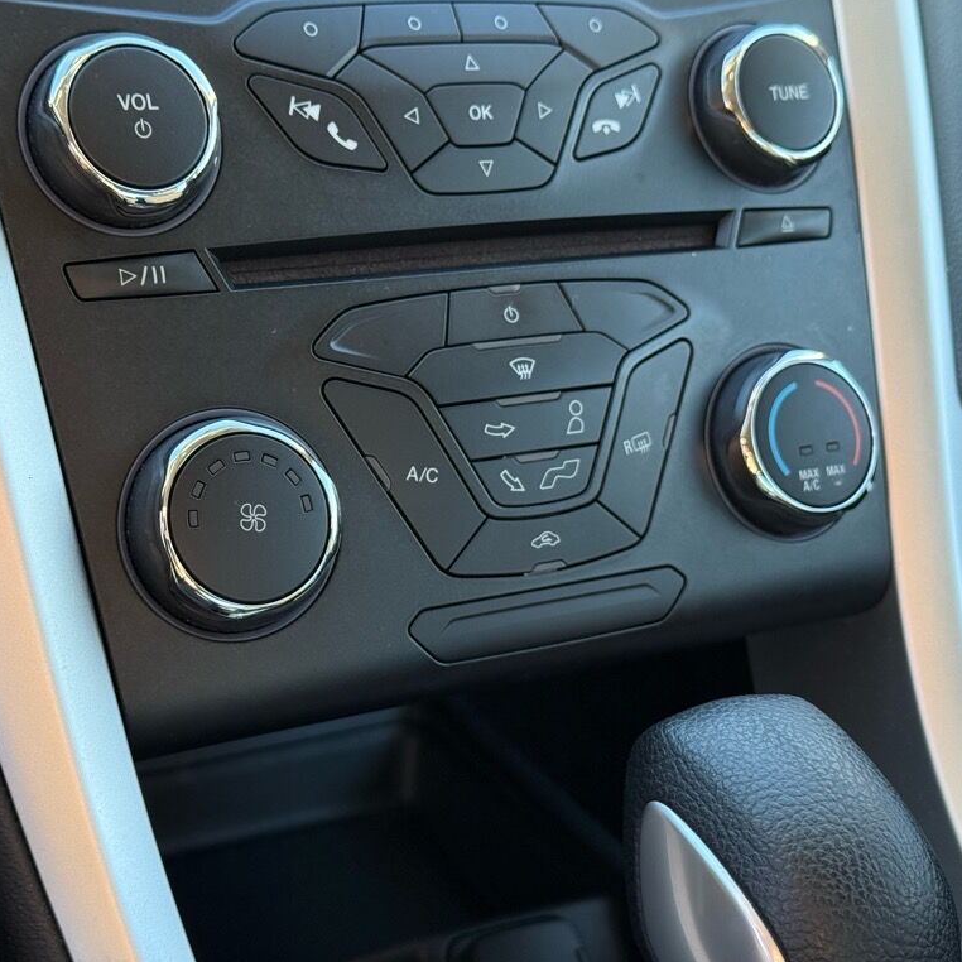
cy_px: 480
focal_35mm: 57
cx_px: 419
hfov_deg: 30.0
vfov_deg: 30.0
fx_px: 1792
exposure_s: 1/195
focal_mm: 6.76
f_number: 1.78
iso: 200
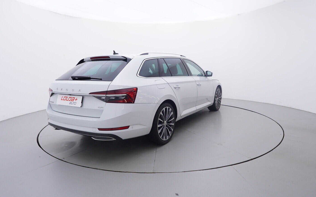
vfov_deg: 51.9
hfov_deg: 75.9
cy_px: 92
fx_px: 203
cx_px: 161
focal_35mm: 24
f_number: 5
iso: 200
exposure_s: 1/80
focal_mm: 15
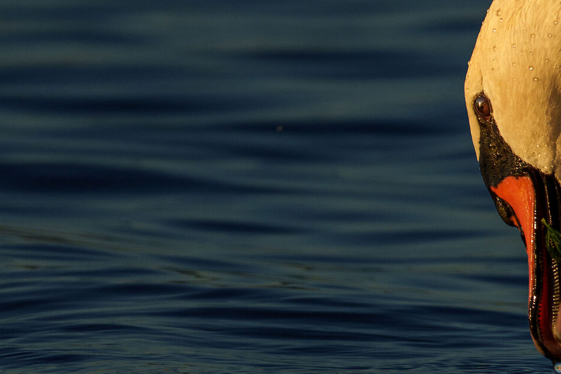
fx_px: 20833
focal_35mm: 1337
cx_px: 641
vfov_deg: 1.0
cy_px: 52
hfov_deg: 1.5
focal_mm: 350
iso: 250
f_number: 6.3
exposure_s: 1/1000
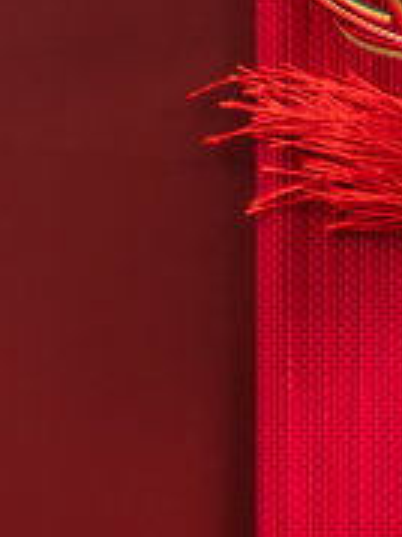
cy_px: -48
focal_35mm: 352
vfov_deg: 5.6
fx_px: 5457
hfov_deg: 4.2
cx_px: 672
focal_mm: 107
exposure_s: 1/125
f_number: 8
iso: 100
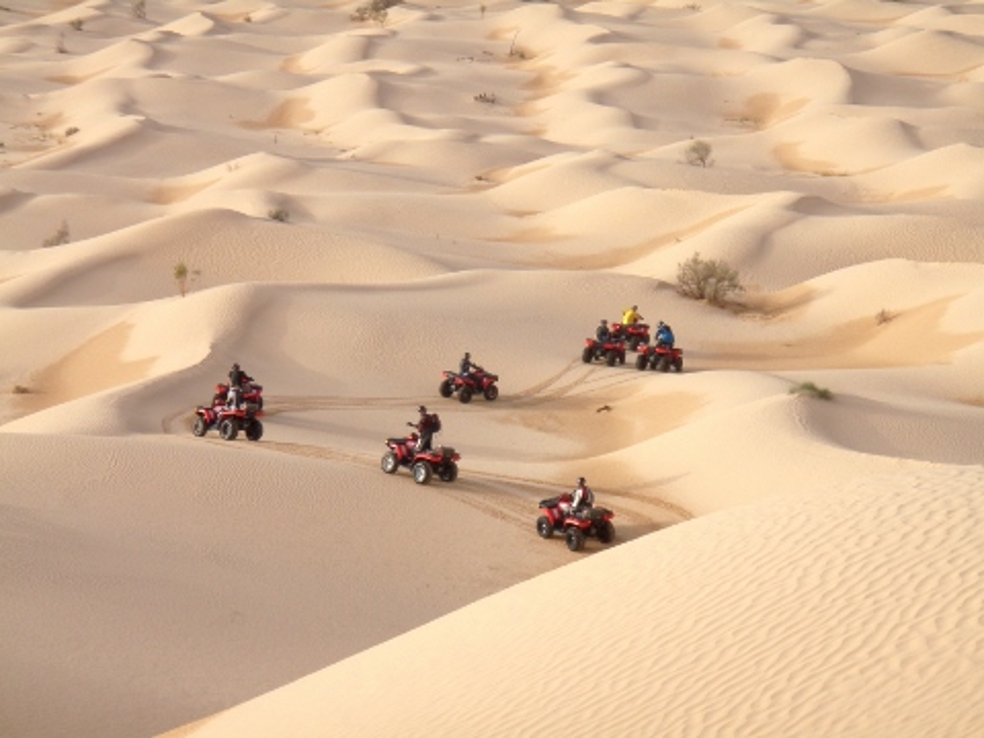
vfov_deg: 13.0
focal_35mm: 114
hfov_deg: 17.3
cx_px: 492
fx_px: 3241
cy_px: 369
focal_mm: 20.1
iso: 80
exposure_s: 1/400
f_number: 5
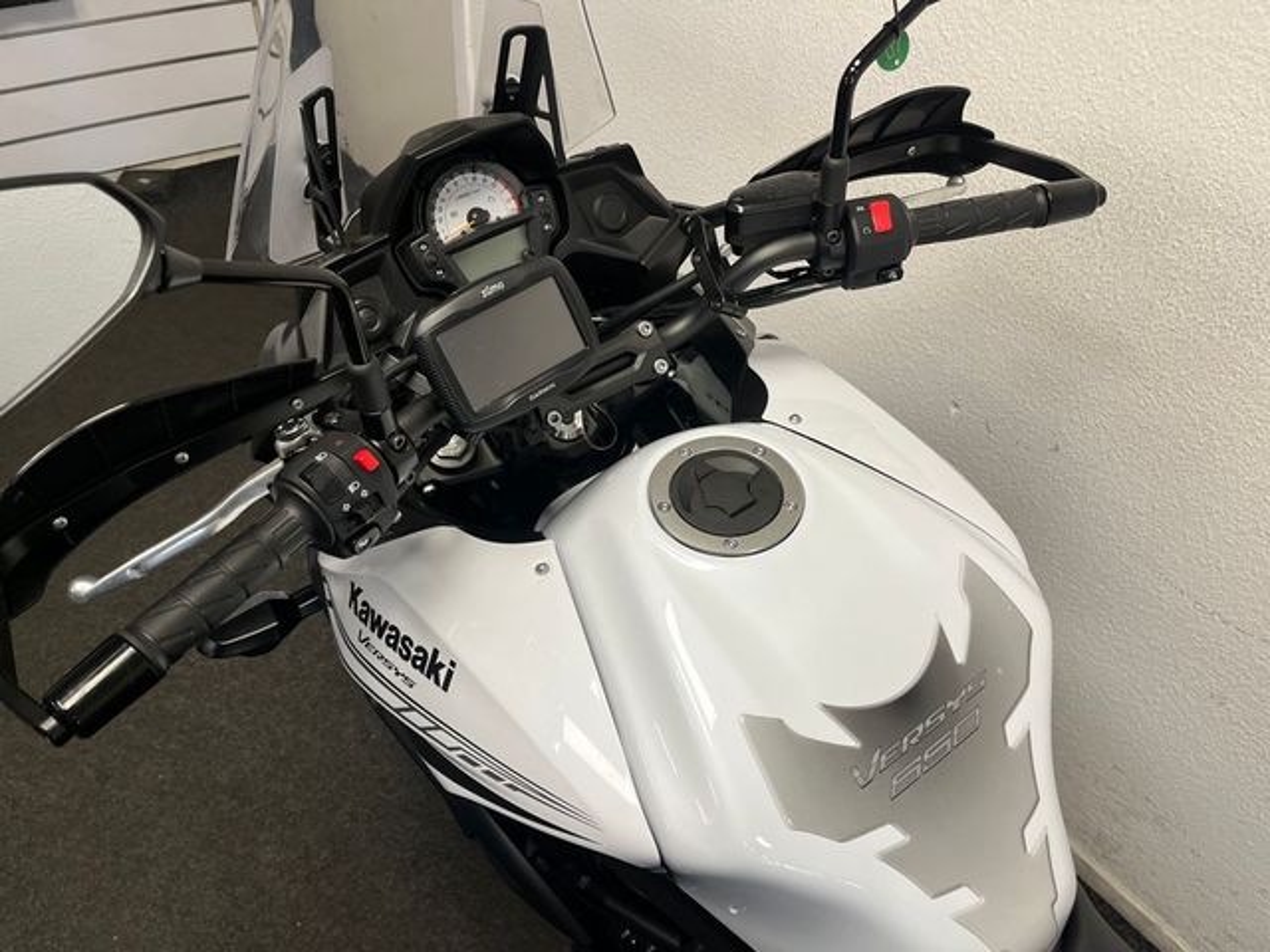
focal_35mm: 26
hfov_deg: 67.3
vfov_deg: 53.1
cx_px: 635
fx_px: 954
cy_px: 476
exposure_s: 1/100
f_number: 1.6
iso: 80
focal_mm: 5.1
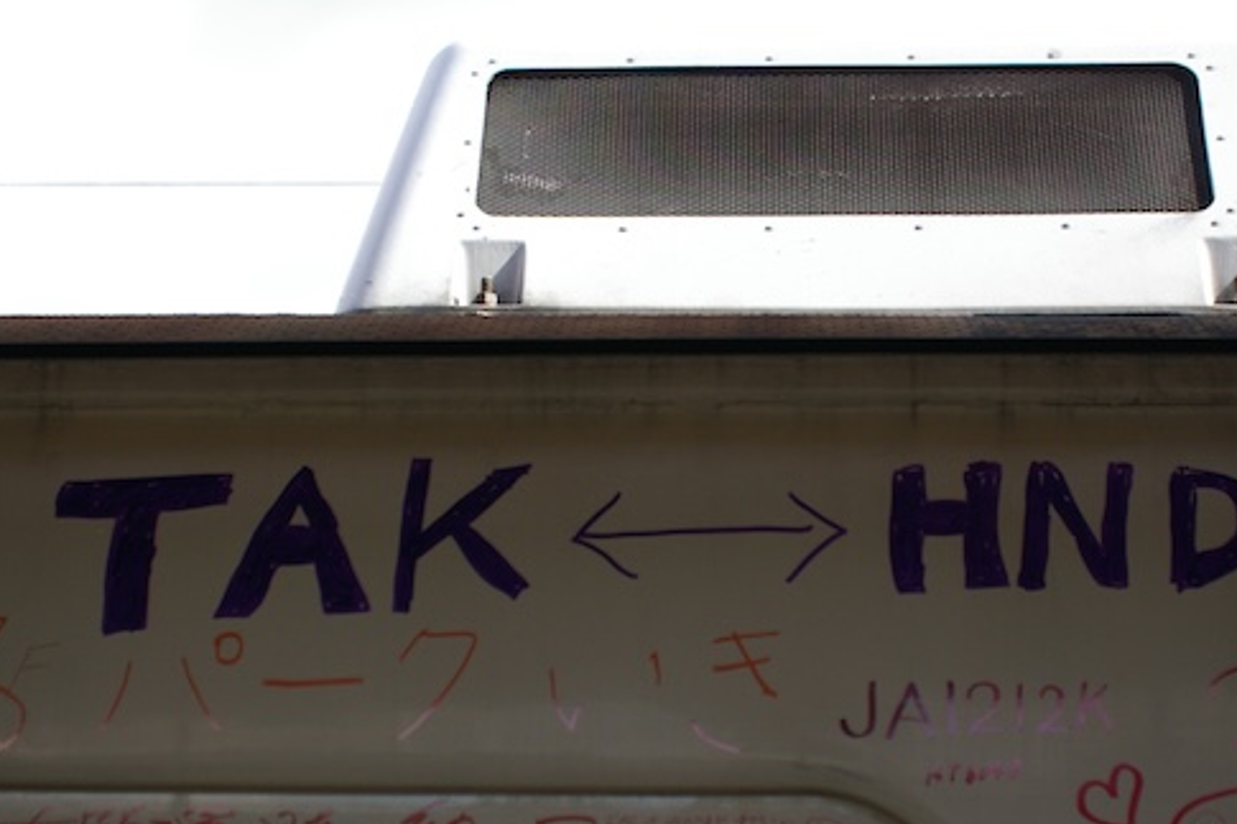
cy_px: 494
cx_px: 648
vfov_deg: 19.8
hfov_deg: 29.4
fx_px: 2357
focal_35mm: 69
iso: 400
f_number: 4
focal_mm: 37
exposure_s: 1/750
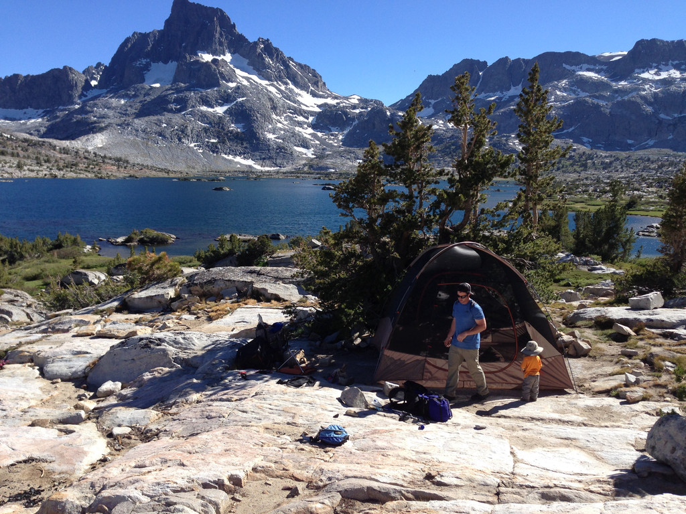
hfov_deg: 55.4
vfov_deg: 42.9
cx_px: 343
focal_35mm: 33
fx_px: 654
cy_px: 257
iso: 50
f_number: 2.4
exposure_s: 1/1085
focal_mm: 4.12
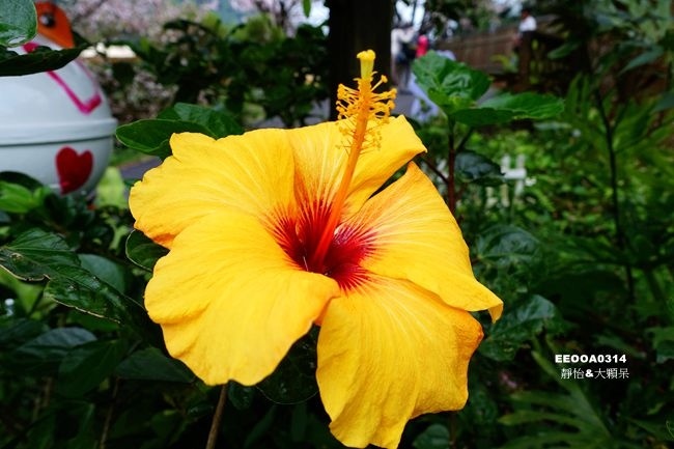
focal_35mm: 24
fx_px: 449
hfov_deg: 73.8
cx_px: 337
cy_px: 224
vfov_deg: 53.1
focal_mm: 8.8
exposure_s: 1/80
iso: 125
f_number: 3.5
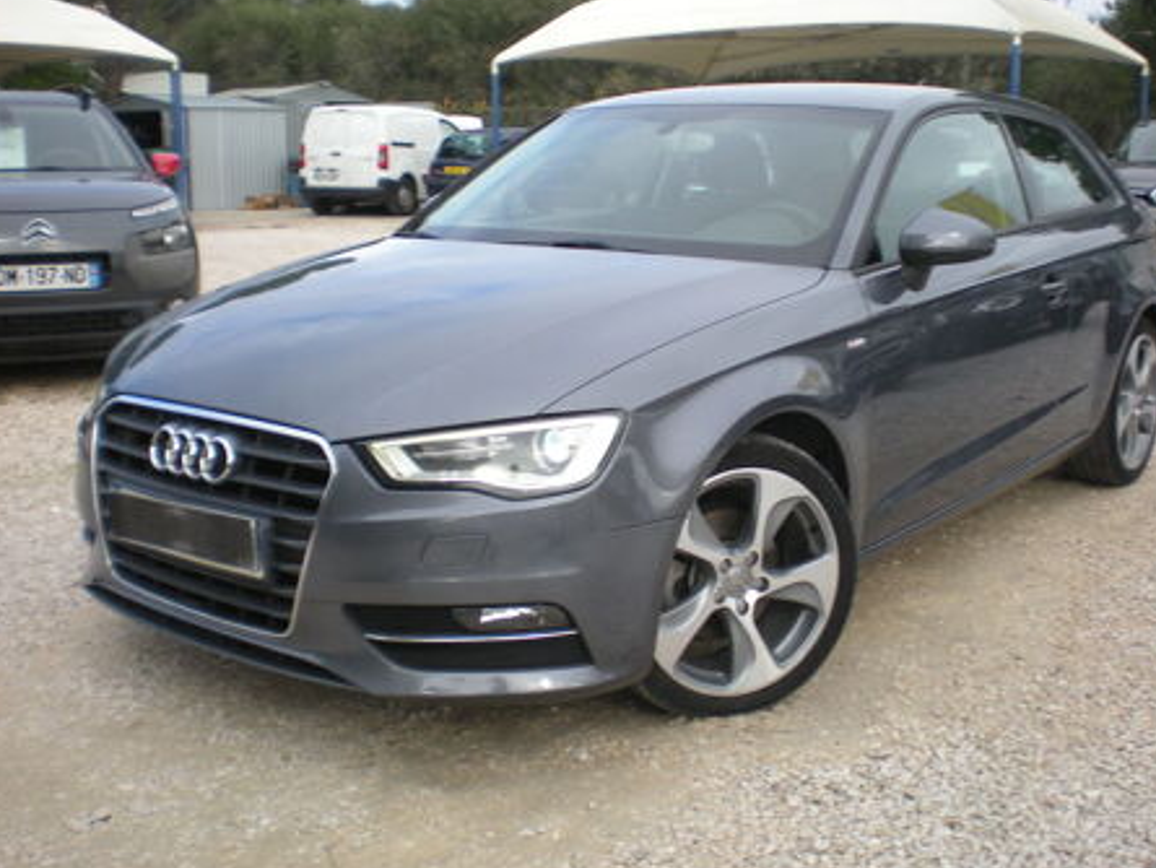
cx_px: 610
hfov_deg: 45.7
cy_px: 426
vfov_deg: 35.2
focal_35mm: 41
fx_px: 1370
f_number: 3.1
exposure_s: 1/201
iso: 64
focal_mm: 6.3
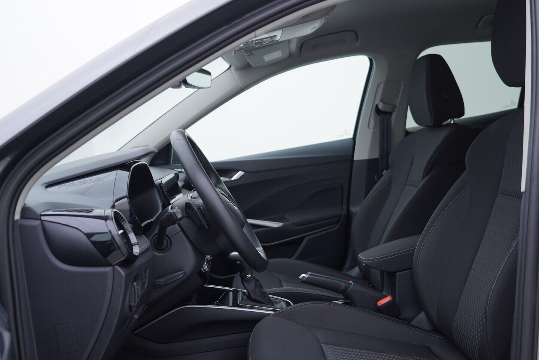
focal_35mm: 36
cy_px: 180
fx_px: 539
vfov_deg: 36.9
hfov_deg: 53.1
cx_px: 270
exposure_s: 1/50
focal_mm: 24
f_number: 3.2
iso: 125
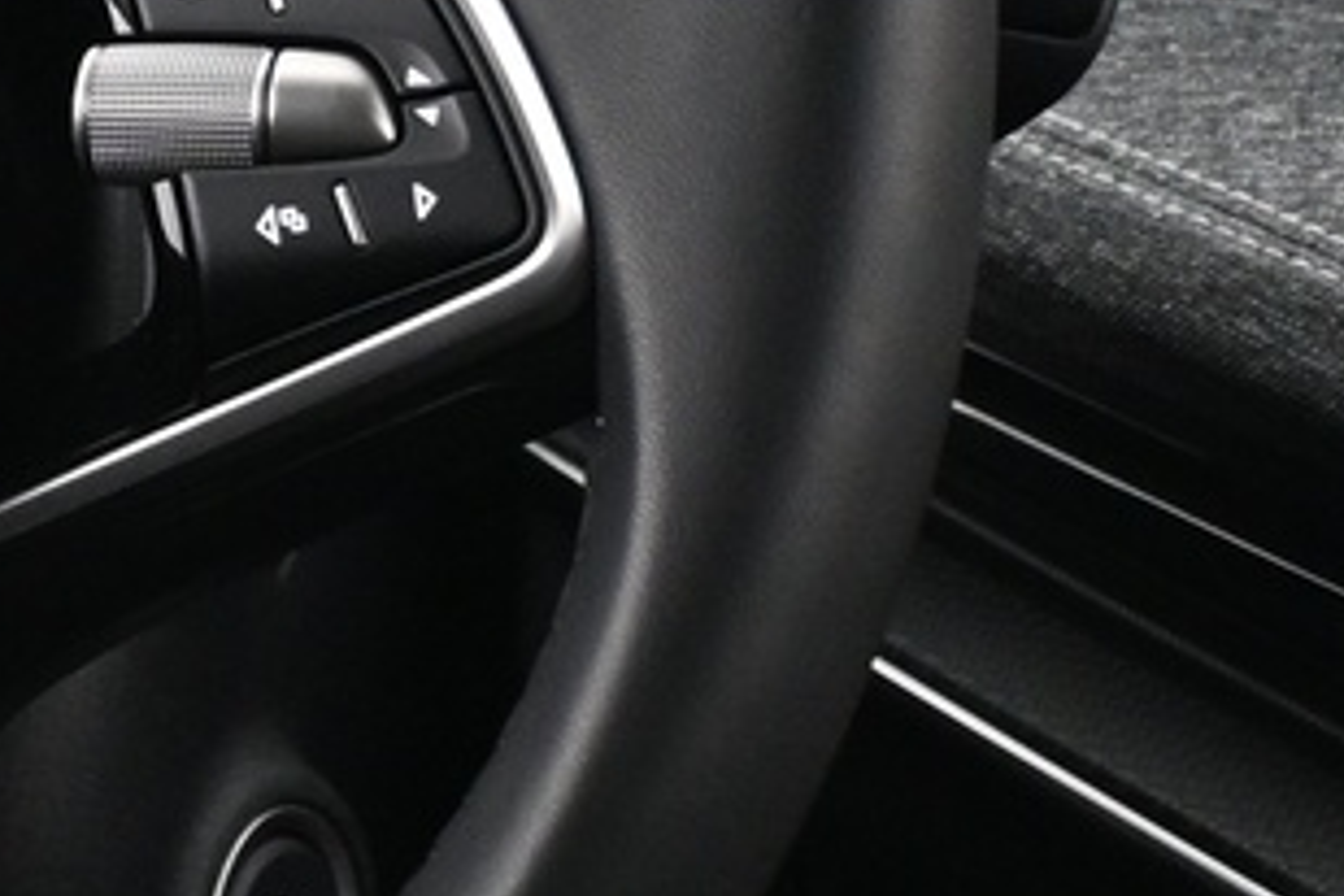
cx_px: -861
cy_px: 126
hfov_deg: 10.4
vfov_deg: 7.3
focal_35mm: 189
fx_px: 7055
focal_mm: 24
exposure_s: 1/20
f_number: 4.2
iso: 1600
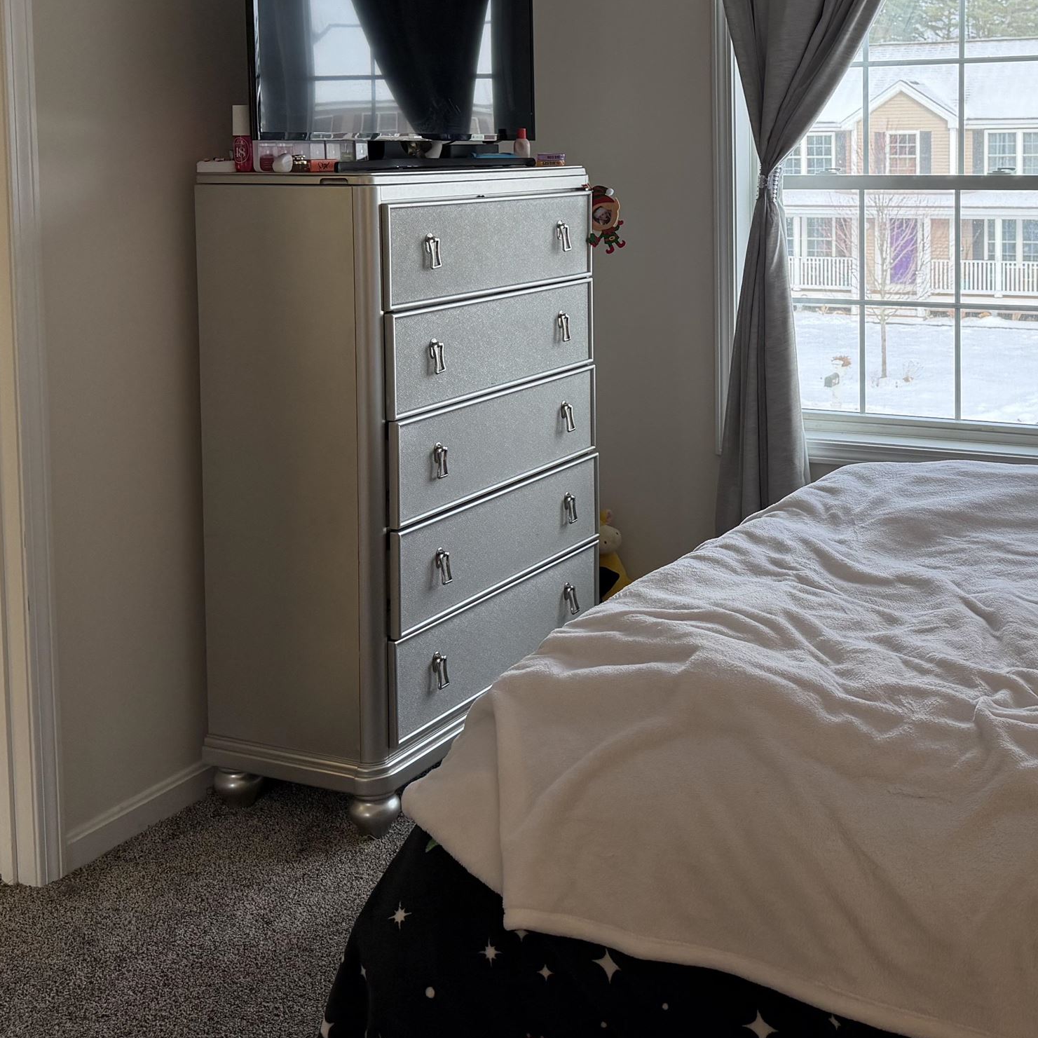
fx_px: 1493
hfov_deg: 37.8
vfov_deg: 37.2
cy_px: 234
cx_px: 723
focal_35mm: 44
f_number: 1.78
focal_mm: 6.76
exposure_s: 1/203
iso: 125
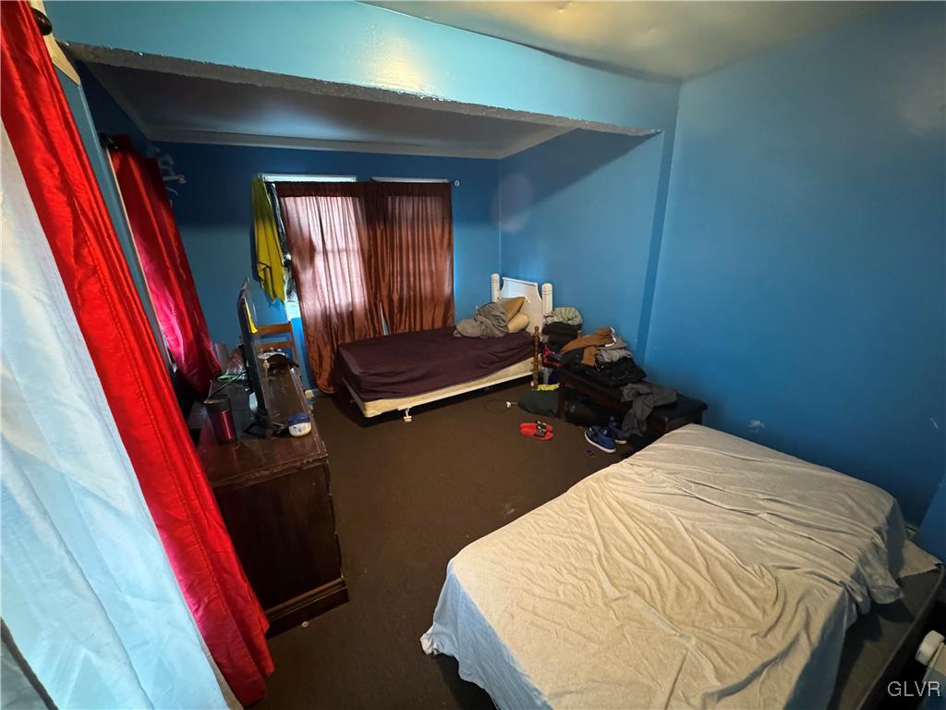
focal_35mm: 14
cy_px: 355
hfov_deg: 102.1
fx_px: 383
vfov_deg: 85.7
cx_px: 473
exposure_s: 1/30
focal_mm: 2.22
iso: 1250
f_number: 2.2
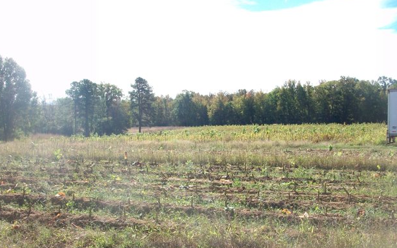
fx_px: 400
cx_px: 197
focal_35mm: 37
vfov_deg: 34.3
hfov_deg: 52.8
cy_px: 149
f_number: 5.5
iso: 80
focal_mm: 5.7
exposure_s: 1/250
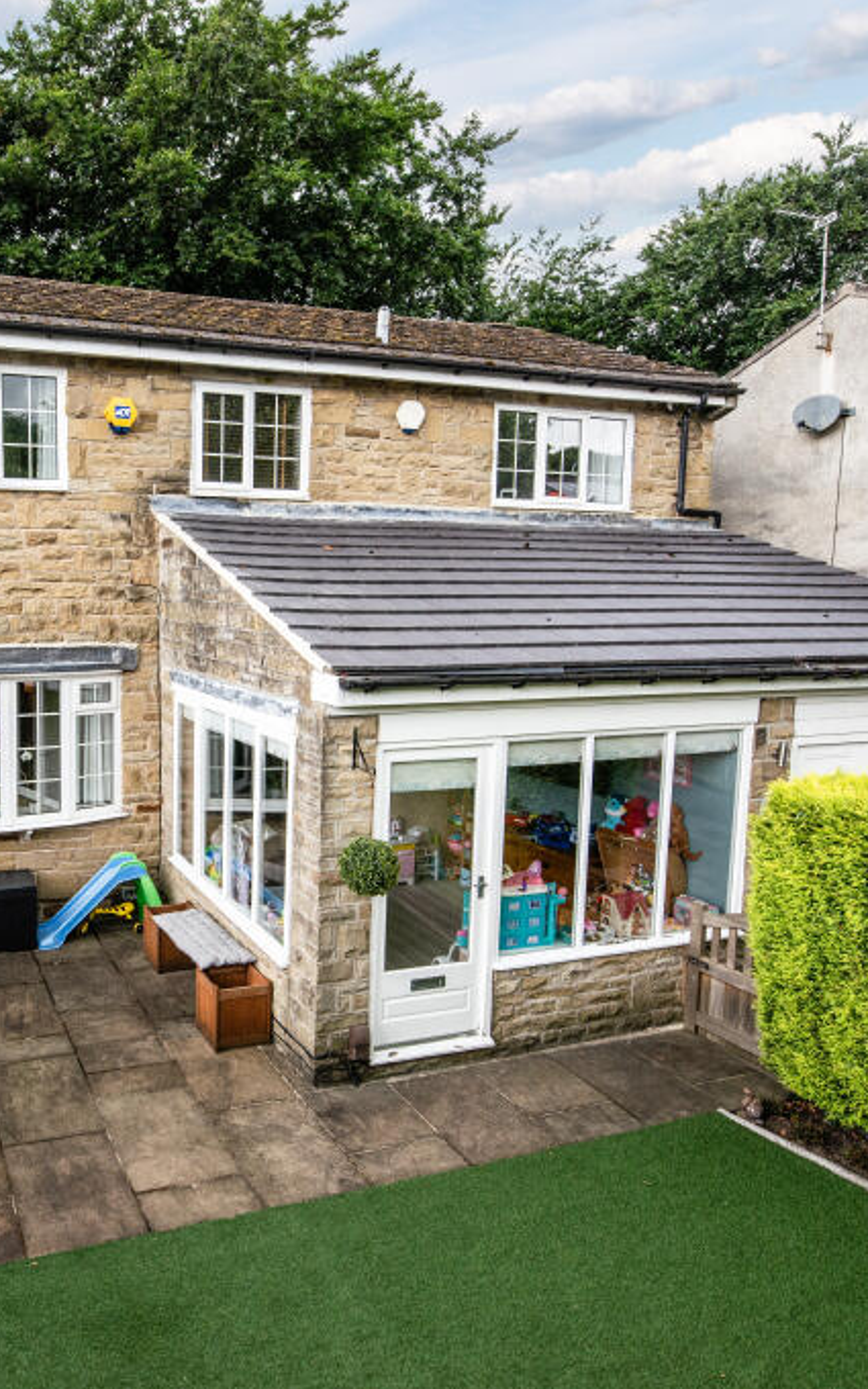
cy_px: 696
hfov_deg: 49.3
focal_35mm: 23
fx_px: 871
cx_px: 152
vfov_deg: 77.2
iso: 800
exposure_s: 1/320
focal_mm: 15
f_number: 10
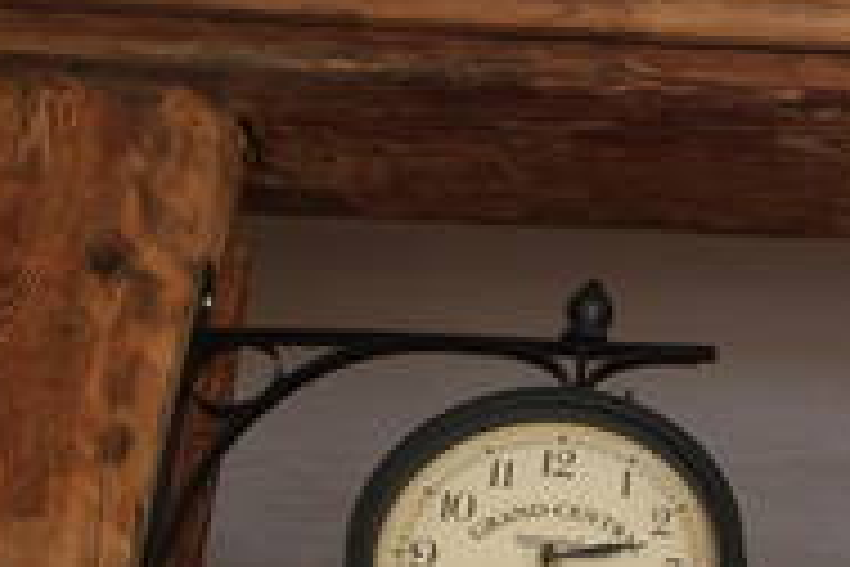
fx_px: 1511
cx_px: 769
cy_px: 477
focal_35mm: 64
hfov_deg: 30.0
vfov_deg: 20.9
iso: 160
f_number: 2.2
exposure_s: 1/33
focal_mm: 4.15
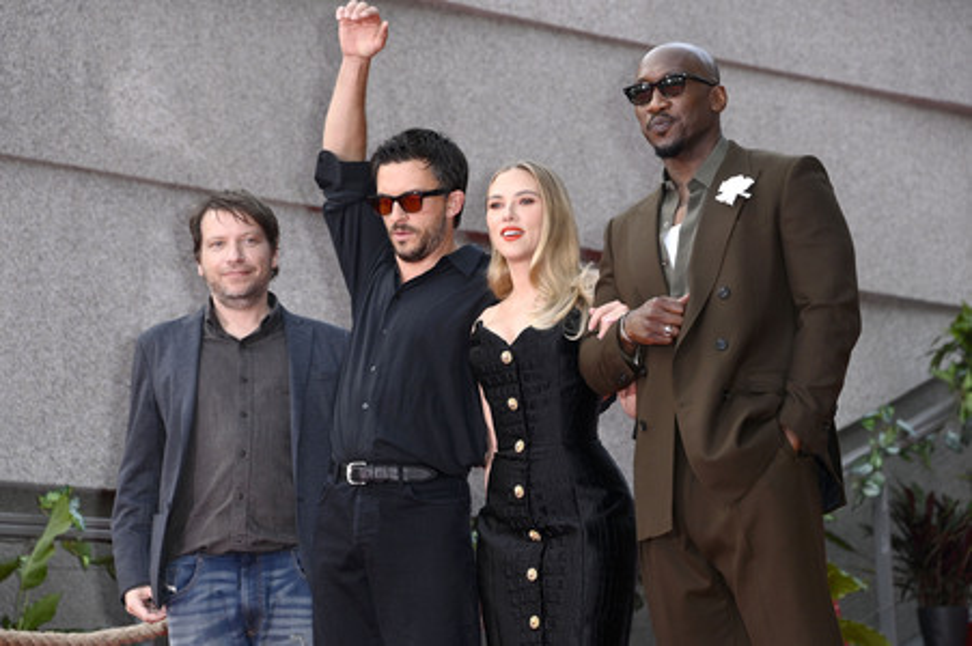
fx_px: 5126
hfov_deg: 10.8
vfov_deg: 7.2
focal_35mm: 190
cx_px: 486
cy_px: 323
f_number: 8
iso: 1000
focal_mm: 190
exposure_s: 1/200
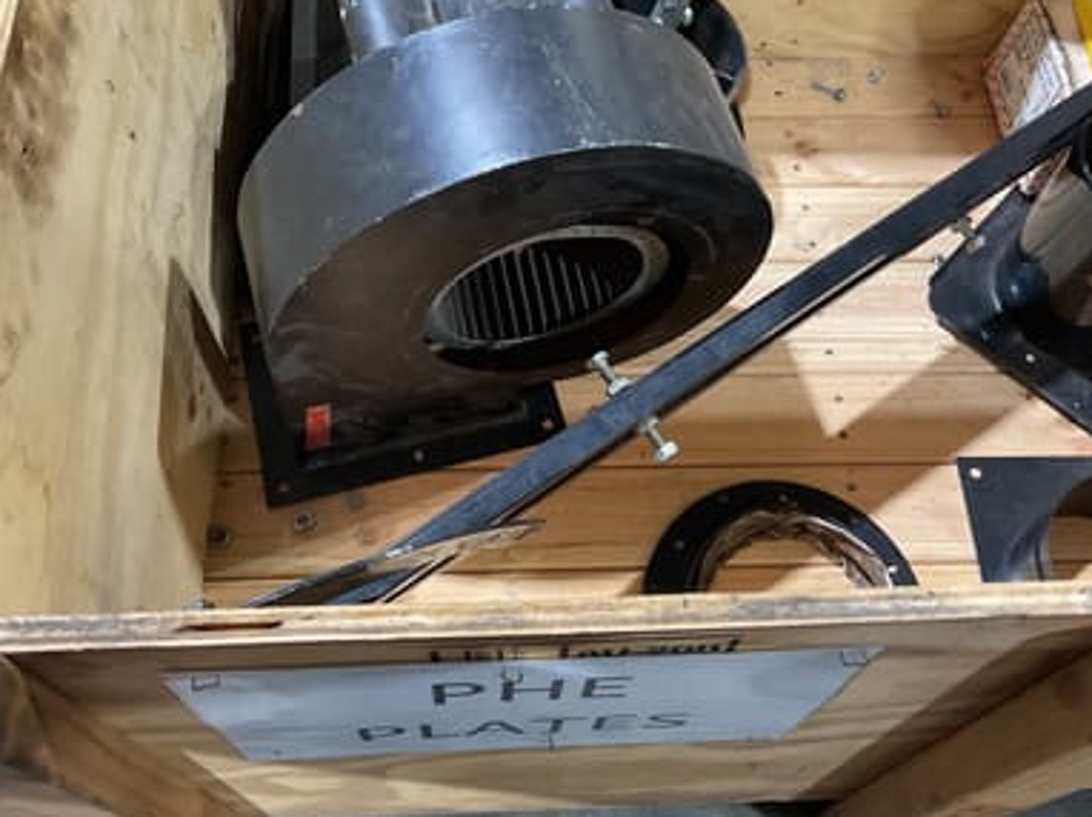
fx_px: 1198
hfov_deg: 48.9
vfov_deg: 37.5
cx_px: 597
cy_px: 319
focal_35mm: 38
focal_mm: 3
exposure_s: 1/50
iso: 125
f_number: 1.8
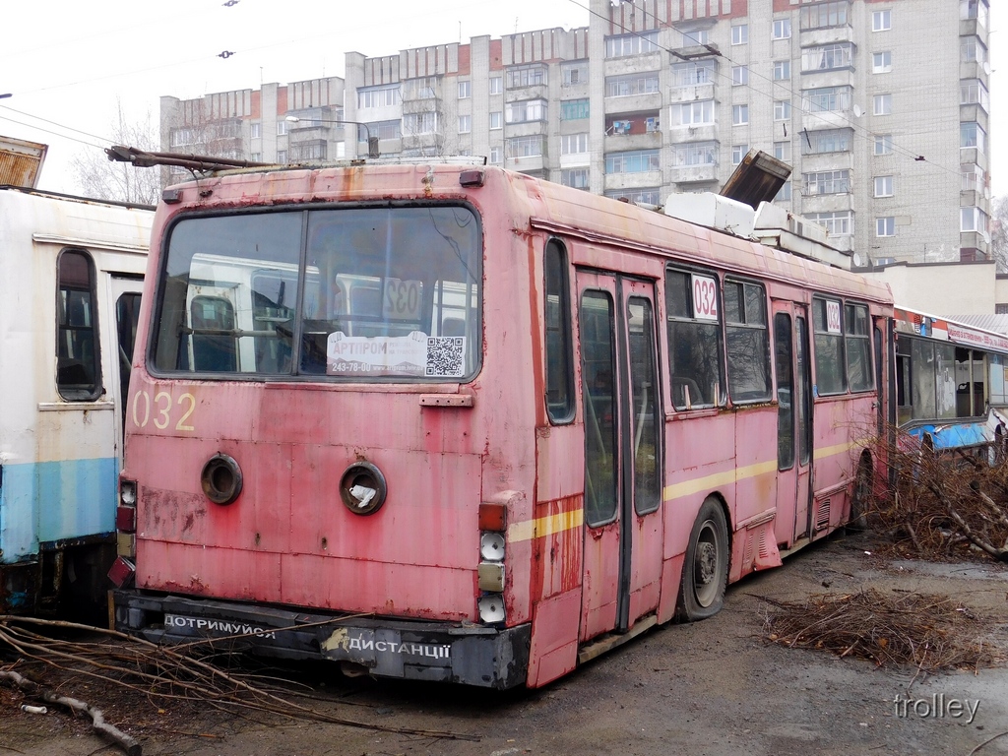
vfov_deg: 32.2
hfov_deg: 42.1
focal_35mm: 45
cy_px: 378
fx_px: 1310
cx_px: 504
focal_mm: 8
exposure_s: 1/80
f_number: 3.7
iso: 125
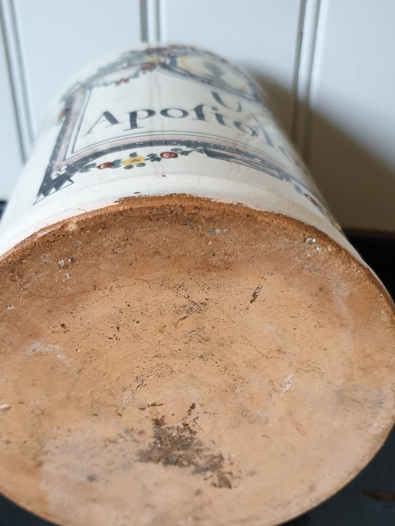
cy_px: 307
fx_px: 563
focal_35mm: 37
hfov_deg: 38.6
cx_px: 170
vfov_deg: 49.9
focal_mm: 4.3
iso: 200
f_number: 1.5
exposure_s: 1/50
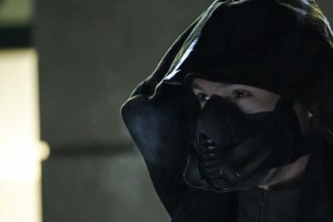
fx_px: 3739
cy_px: 181
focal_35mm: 404
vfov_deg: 3.4
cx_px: 220
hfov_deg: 5.1
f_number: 2.8
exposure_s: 1/80
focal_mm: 134.4
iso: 6400
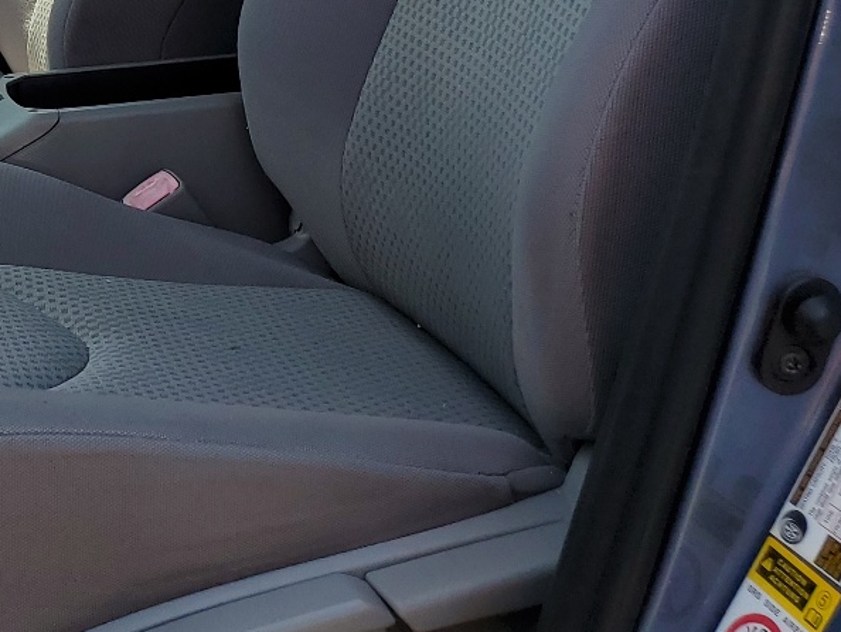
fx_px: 1701
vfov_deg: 20.4
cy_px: 0
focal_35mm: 70
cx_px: -246
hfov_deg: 24.3
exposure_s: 1/1250
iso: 50
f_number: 1.5
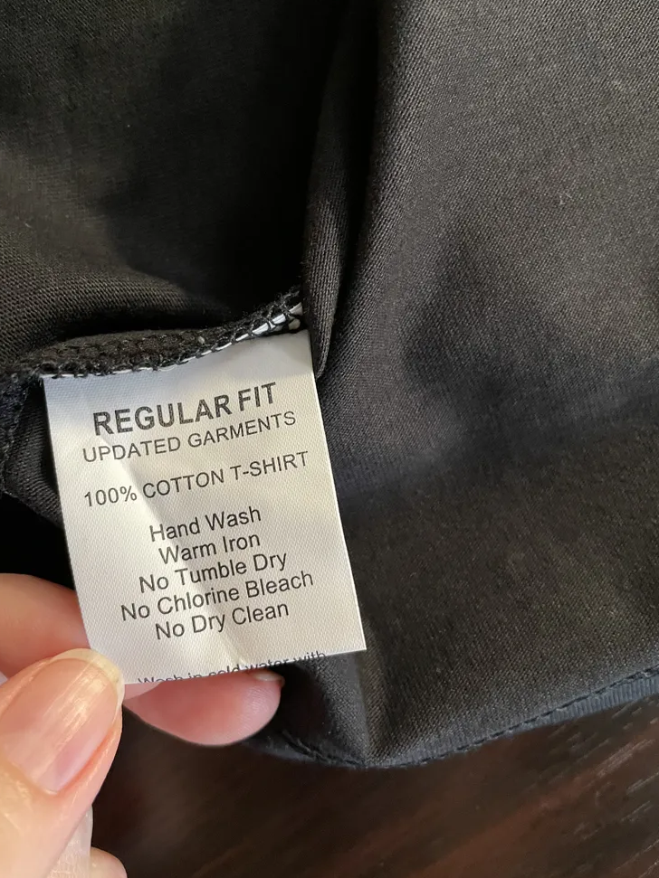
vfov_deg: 65.3
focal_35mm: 27
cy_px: 431
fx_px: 685
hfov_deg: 51.3
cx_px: 334
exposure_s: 1/33
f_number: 1.6
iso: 500
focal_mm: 4.2
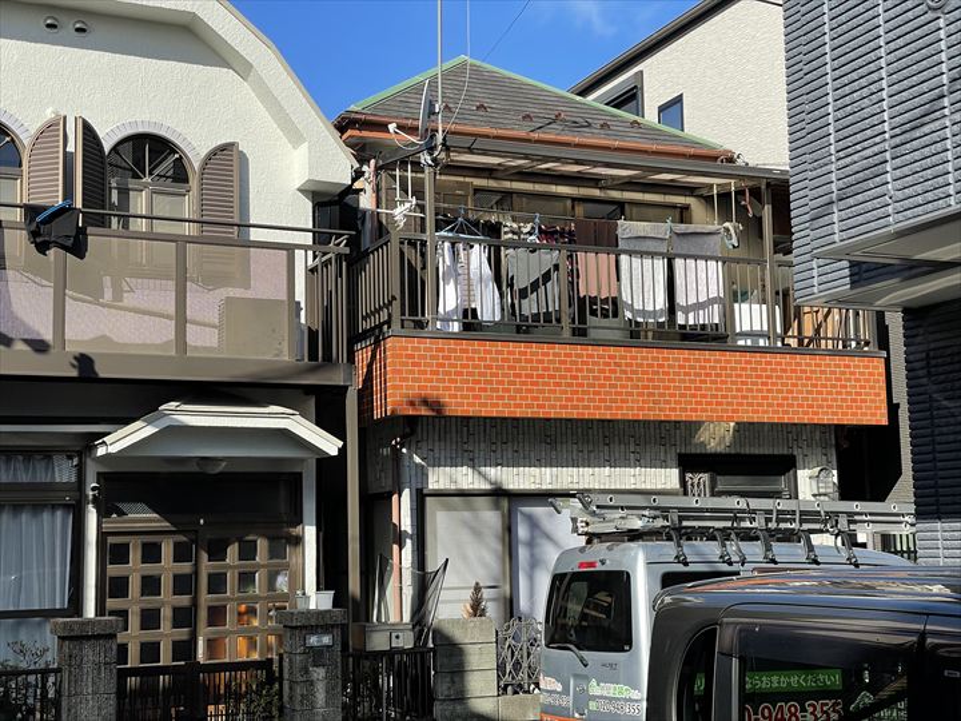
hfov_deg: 36.8
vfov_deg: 28.0
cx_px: 480
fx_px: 1444
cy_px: 360
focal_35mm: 52
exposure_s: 1/1065
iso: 25
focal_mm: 6
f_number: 2
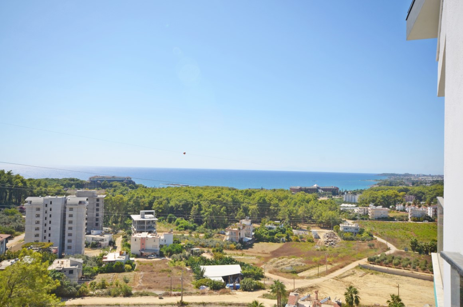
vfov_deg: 43.4
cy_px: 154
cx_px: 232
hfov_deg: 62.0
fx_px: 385
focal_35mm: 30
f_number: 8
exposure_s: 1/250
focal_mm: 20
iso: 100
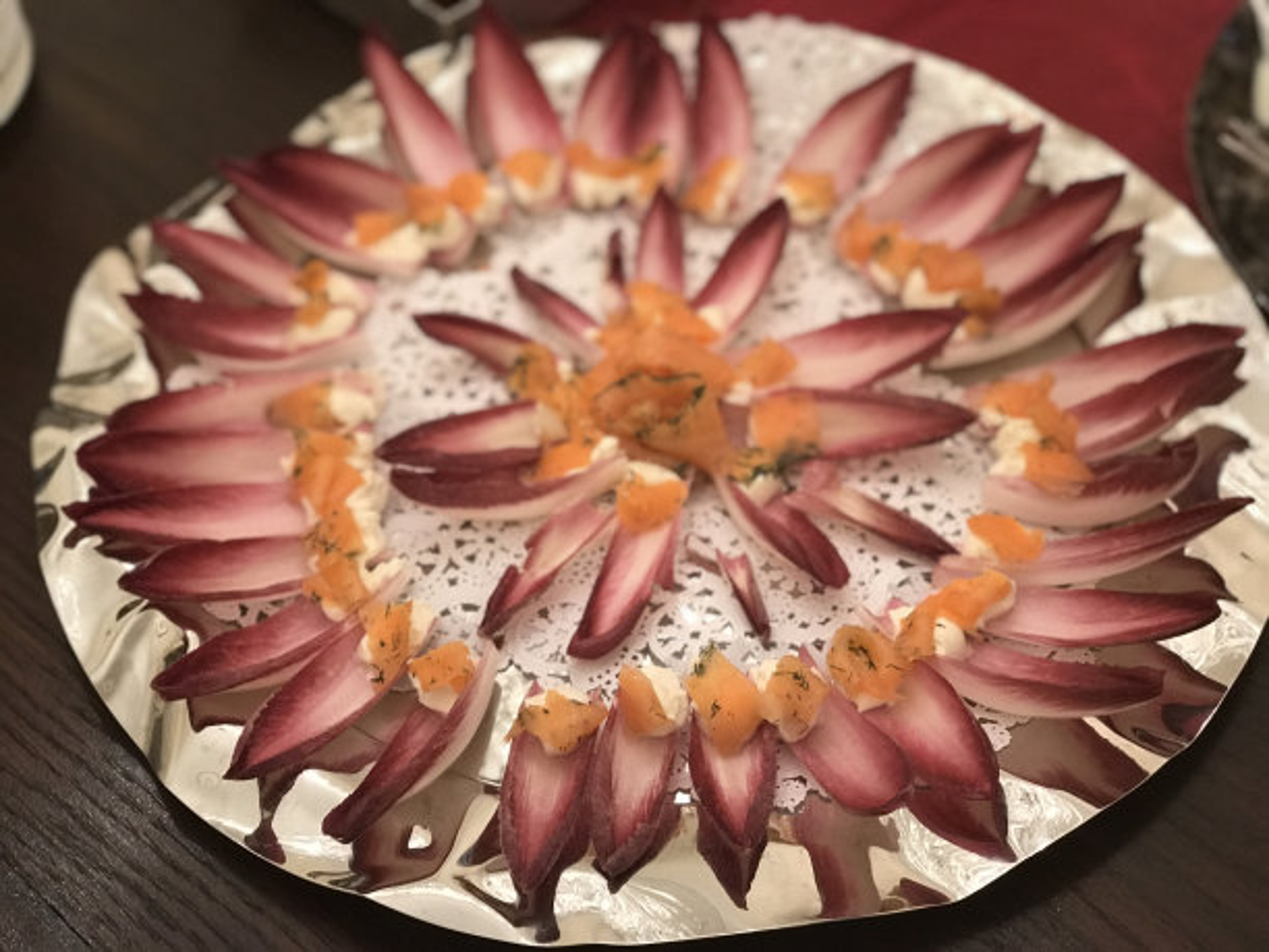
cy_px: 476
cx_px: 634
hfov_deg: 33.8
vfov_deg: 25.7
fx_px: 2090
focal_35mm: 57
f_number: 2.8
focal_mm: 6.6
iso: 250
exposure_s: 1/50
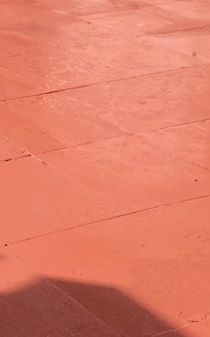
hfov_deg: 12.7
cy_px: 30
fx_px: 807
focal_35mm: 88
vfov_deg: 22.9
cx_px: -232
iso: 20
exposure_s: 1/1473
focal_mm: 4
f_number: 1.8
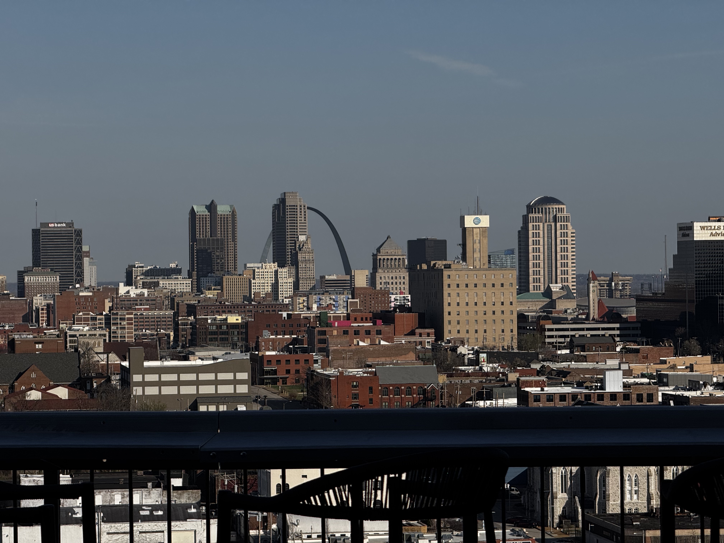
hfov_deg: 16.4
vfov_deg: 12.3
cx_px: 362
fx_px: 2510
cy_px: 272
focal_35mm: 120
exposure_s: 1/4367
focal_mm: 15.66
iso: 50
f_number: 2.8
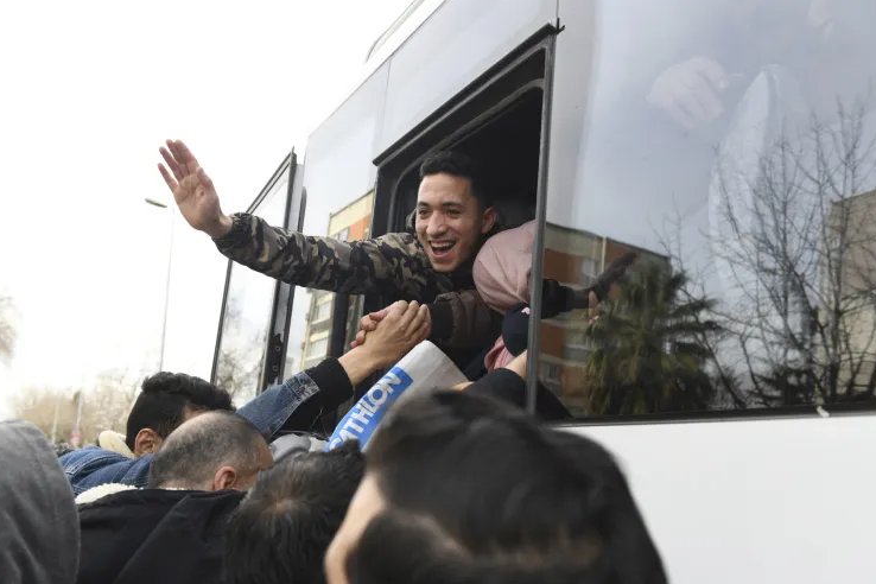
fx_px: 852
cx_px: 438
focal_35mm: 35
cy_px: 297
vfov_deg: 37.9
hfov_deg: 54.4
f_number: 5
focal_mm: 34
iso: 200
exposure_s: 1/250
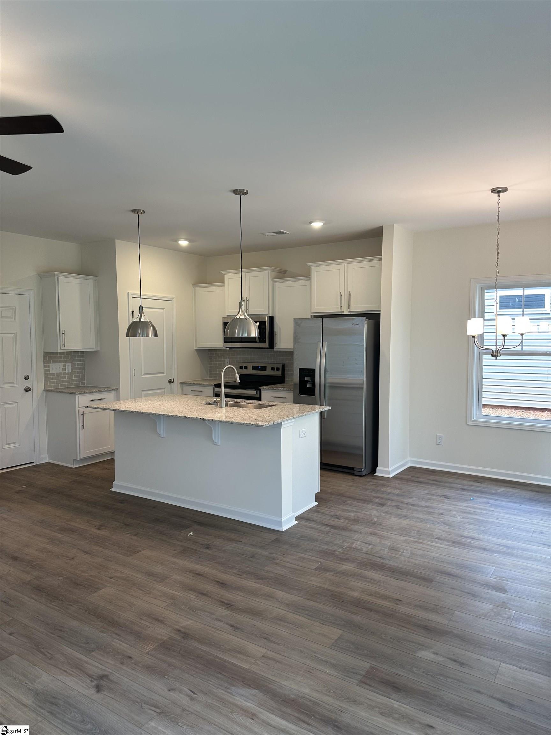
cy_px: 368
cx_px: 276
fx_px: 509
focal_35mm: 24
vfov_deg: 71.6
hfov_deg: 56.8
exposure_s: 1/120
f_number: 1.78
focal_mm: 6.86
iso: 100
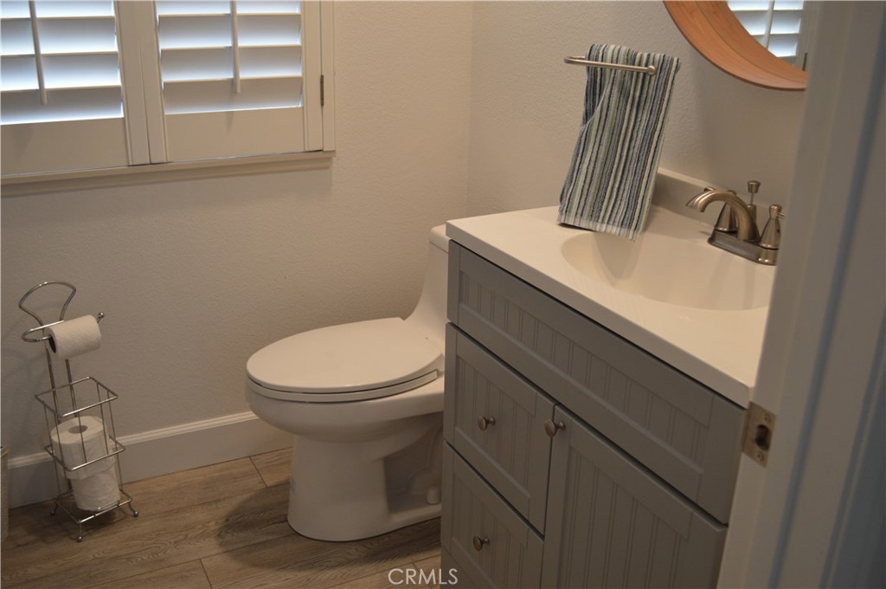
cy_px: 294
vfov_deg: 36.8
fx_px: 885
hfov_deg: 53.2
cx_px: 443
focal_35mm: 36
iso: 400
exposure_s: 1/30
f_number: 4
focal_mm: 24
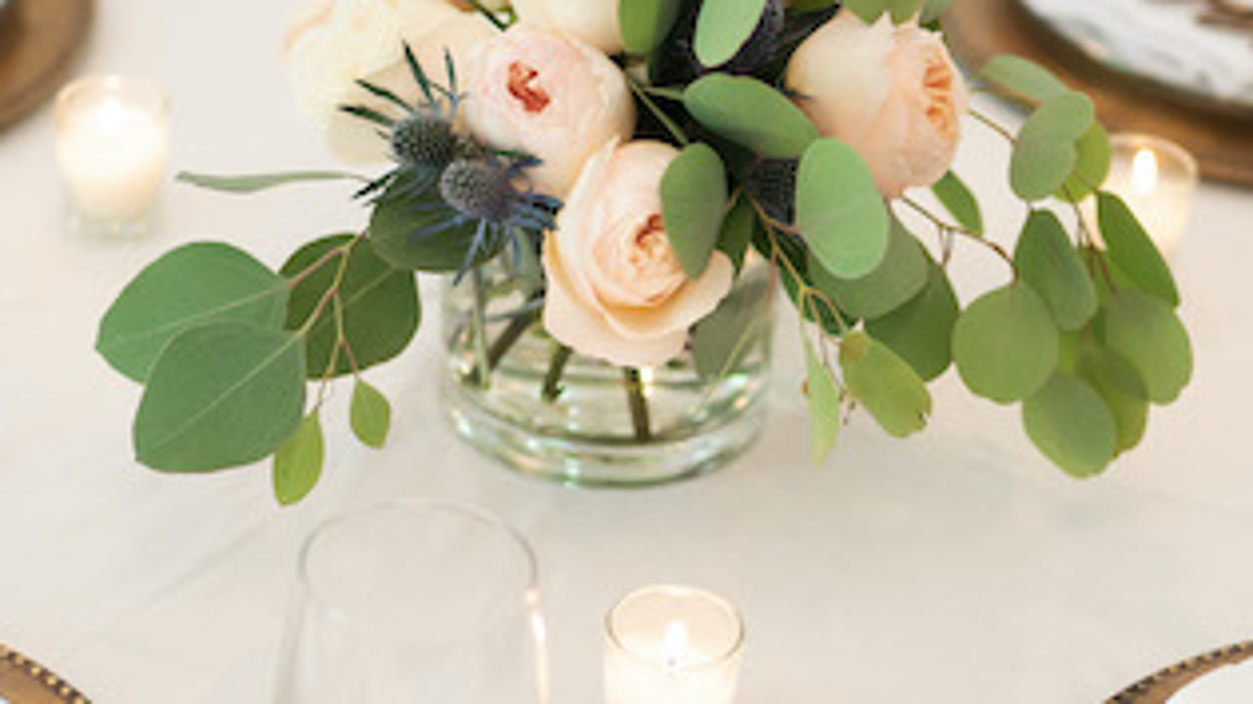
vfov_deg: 13.0
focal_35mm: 93
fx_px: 3089
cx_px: 565
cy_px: 467
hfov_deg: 22.9
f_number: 1.2
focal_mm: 35
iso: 640
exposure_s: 1/320
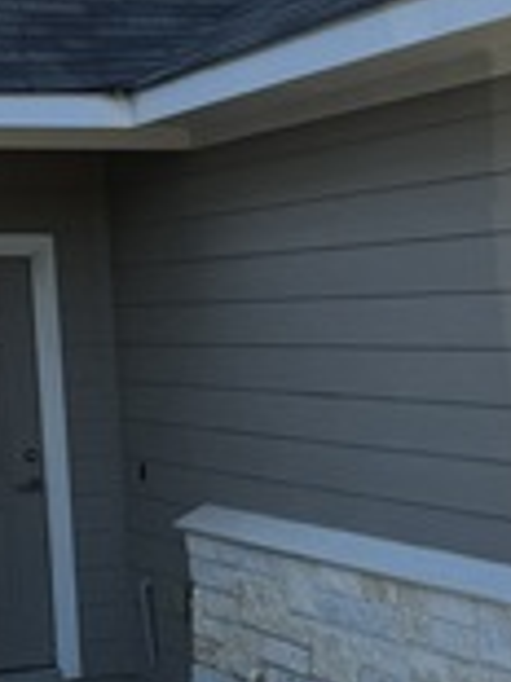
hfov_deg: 14.6
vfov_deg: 19.5
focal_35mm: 99
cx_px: 533
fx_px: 1951
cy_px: 603
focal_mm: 6.86
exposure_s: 1/2959
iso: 80
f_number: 1.78
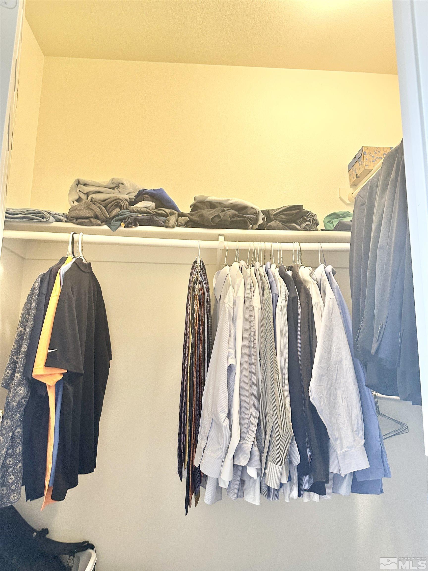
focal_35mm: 24
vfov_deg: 71.6
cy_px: 286
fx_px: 396
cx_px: 214
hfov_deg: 56.8
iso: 200
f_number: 1.78
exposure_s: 1/60
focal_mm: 6.86
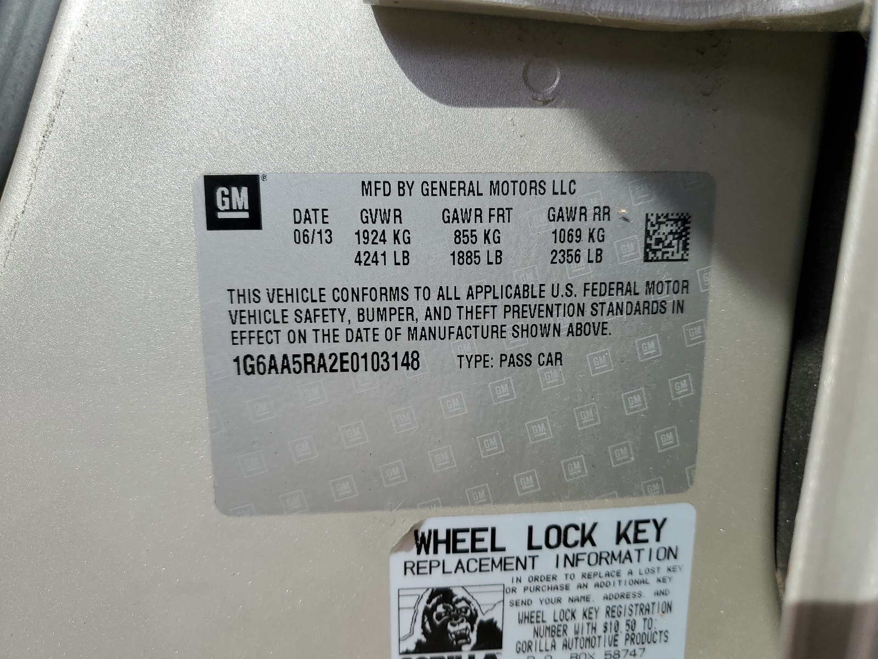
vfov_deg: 53.1
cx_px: 439
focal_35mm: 26
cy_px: 330
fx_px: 659
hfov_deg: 67.3
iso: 50
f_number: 1.5
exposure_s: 1/2500
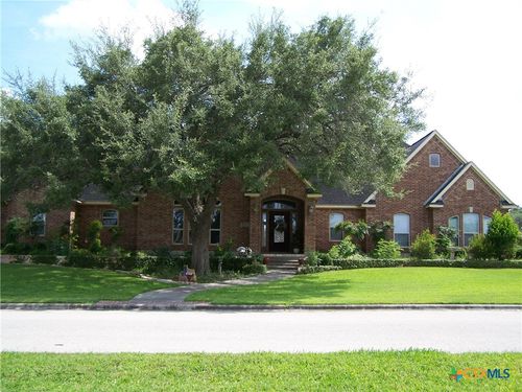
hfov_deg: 49.0
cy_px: 196
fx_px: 573
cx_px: 261
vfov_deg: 37.7
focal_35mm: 38
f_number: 2.8
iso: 80
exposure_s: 1/640
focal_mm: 6.3
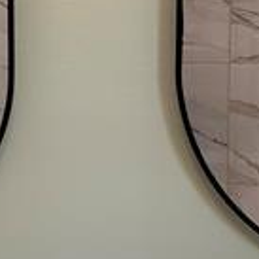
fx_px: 1346
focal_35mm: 159
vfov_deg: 11.0
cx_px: 121
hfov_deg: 11.0
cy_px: 161
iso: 64
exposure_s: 1/67
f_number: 1.78
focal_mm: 6.86
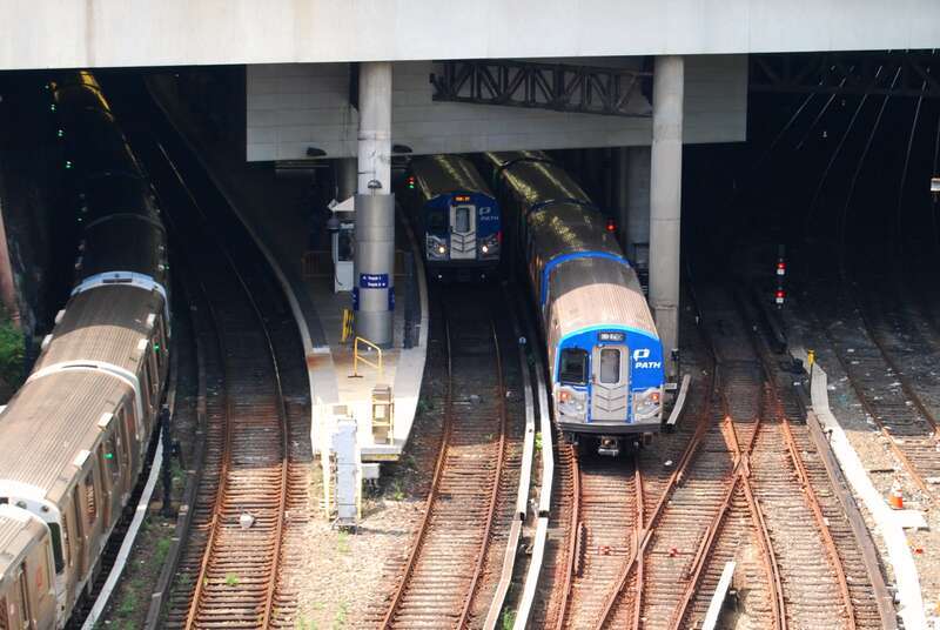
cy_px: 315
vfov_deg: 16.6
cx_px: 470
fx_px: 2157
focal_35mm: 82
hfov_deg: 24.6
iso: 400
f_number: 8
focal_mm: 55
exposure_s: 1/250
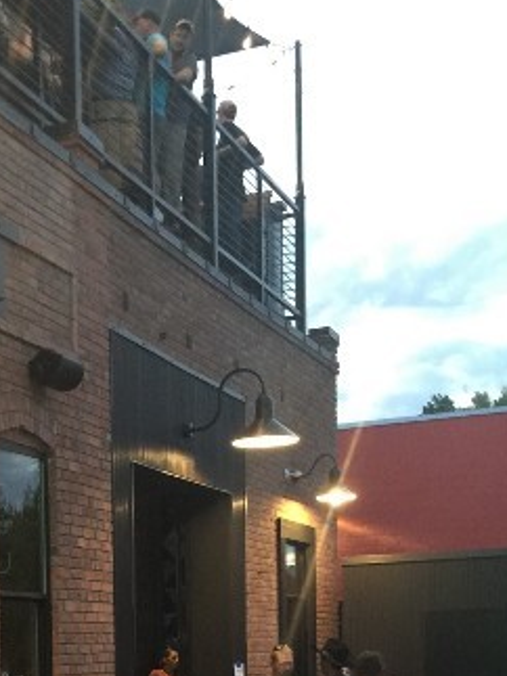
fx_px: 1348
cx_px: -19
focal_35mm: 69
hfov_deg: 20.5
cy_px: 703
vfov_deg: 26.4
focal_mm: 4.15
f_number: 2.2
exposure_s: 1/4
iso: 80
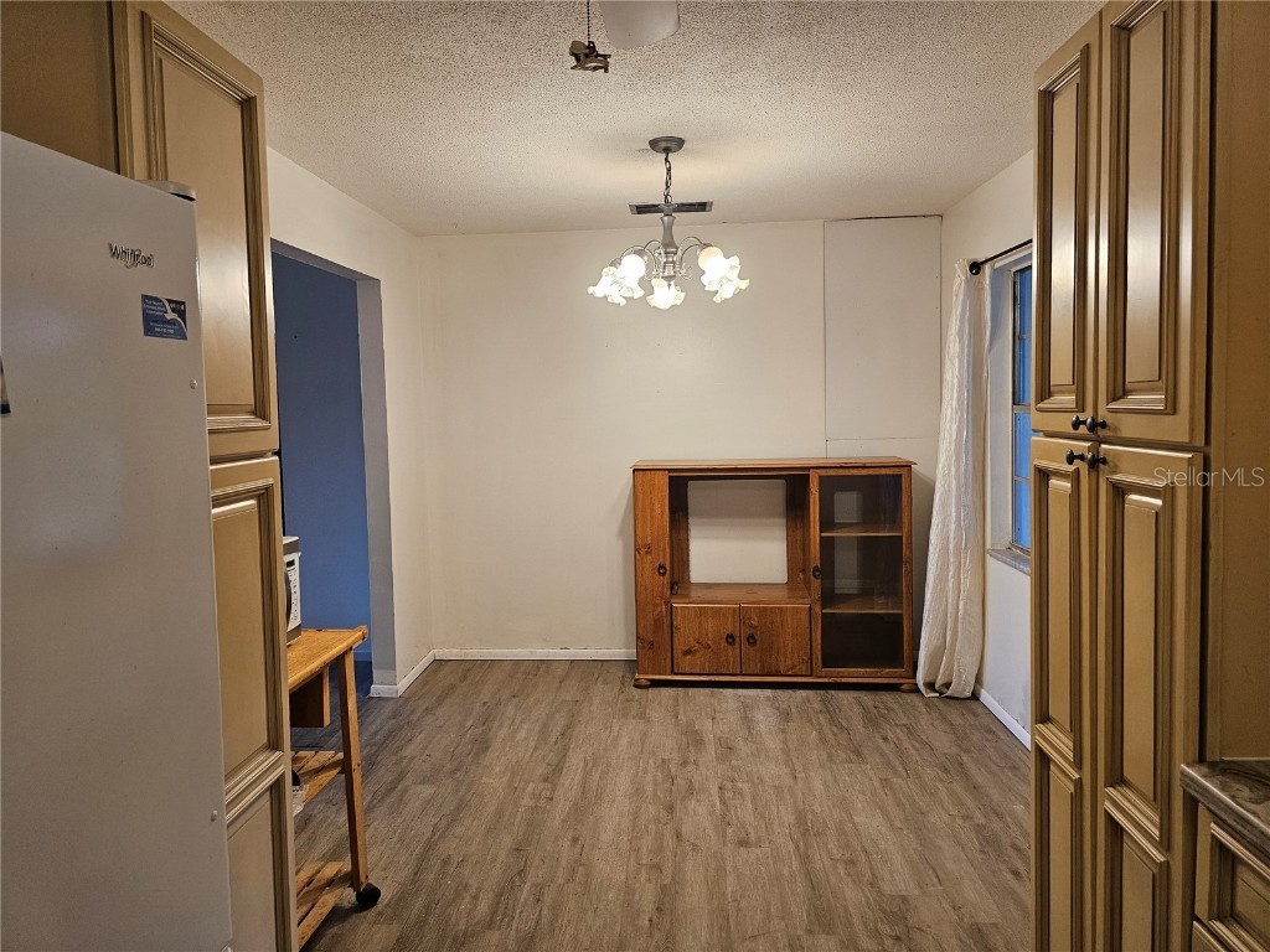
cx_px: 635
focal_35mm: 23
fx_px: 844
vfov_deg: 58.9
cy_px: 476
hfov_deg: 73.9
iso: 250
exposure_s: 1/120
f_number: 1.7
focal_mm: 6.3
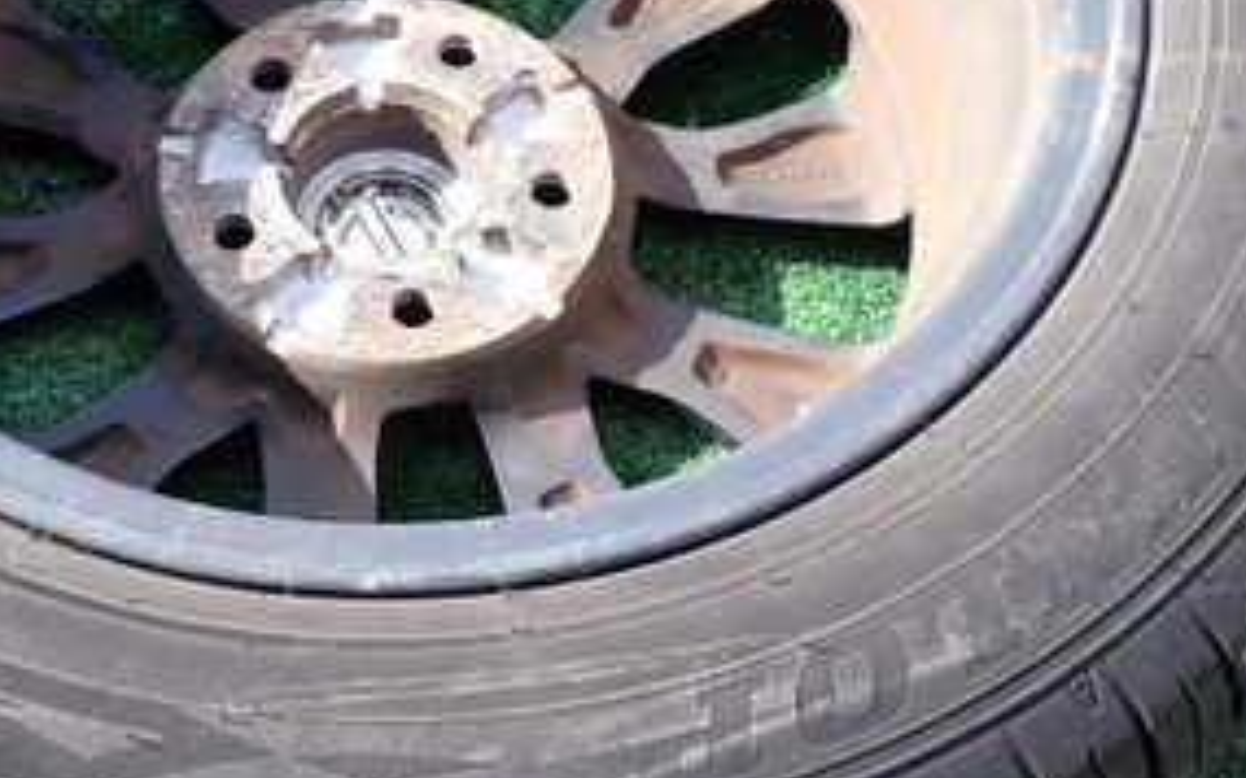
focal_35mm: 67
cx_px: 389
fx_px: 2275
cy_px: 184
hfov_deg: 30.3
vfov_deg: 19.3
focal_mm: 5.4
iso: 100
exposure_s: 1/320
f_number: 3.2
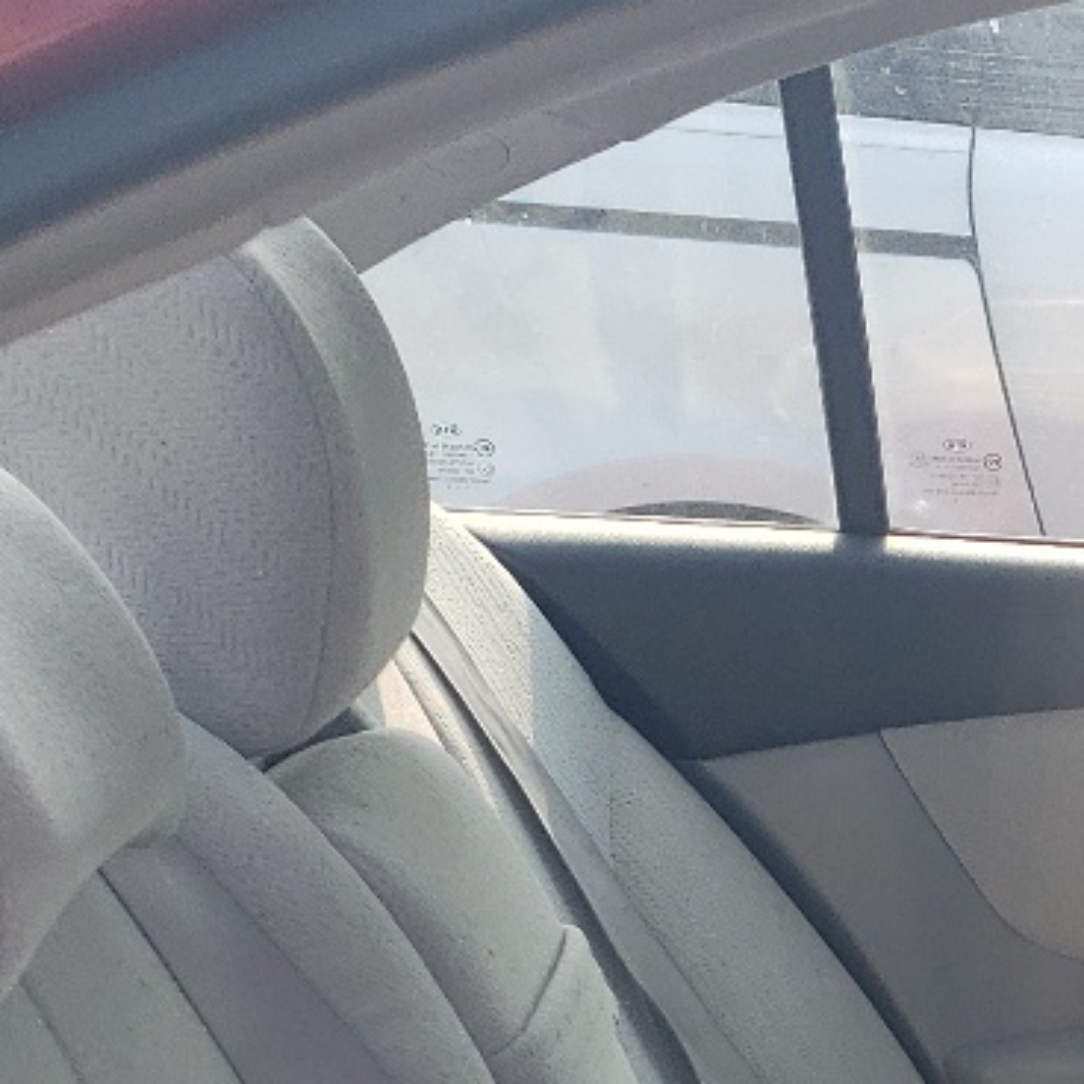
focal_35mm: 100
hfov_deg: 15.8
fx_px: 3543
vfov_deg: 15.7
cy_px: 1720
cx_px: 1679
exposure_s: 1/909
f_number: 1.5
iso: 50
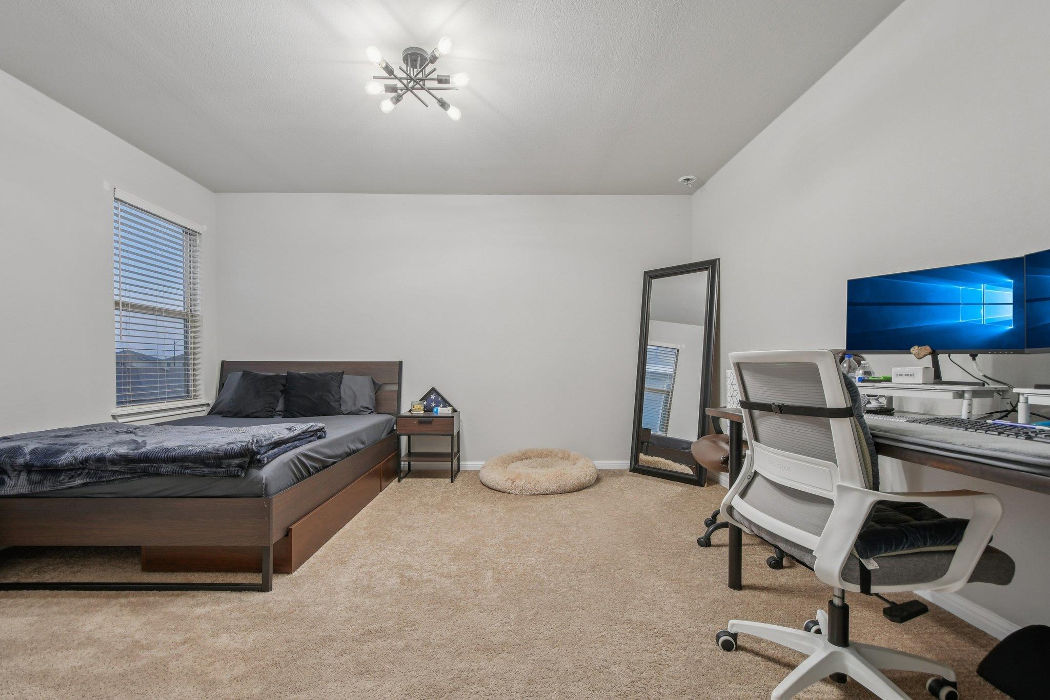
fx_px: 437
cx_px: 525
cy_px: 350
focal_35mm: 15
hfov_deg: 100.4
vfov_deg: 77.3
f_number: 8
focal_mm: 10
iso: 400
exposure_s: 1/4
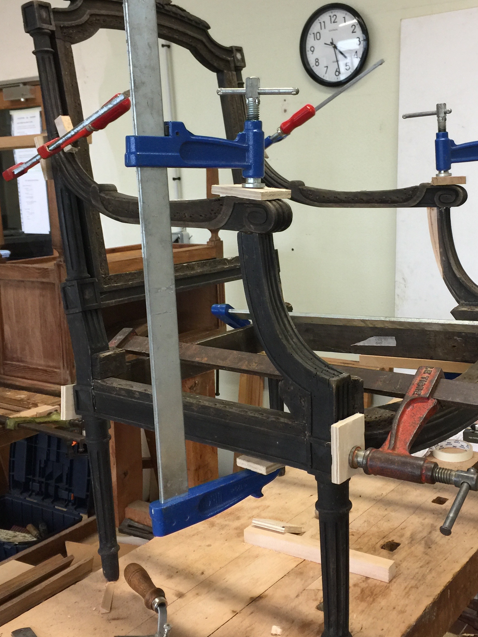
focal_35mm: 40
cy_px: 270
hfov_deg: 35.7
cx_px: 305
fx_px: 736
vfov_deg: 46.6
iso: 64
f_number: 2.2
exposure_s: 1/33
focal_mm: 4.15
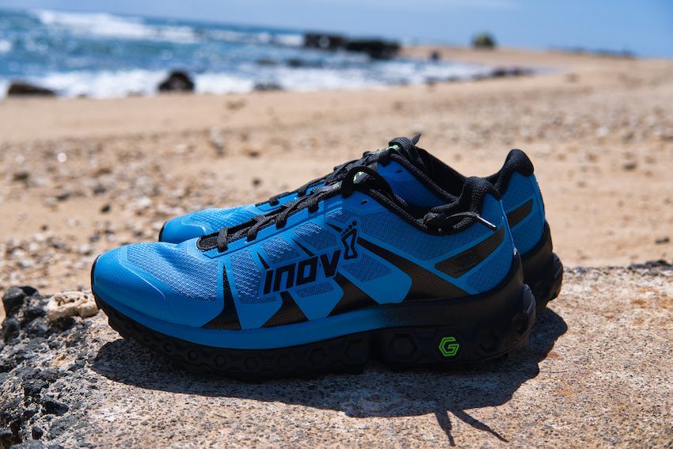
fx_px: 991
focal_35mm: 53
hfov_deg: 37.5
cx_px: 336
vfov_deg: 25.5
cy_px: 224
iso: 640
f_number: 5.6
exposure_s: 1/4700
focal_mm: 35
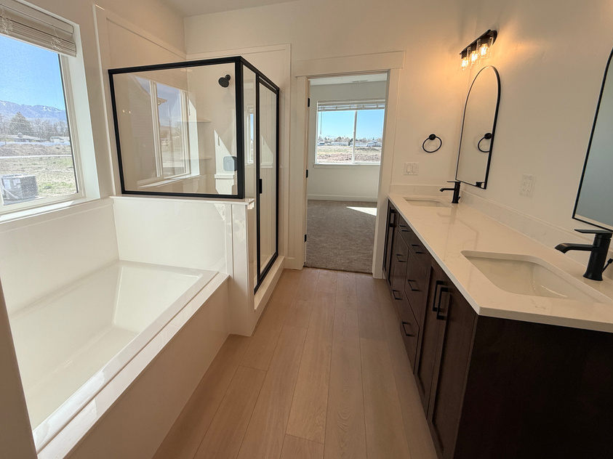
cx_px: 256
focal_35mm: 17
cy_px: 209
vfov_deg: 74.6
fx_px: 301
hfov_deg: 90.2
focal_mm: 2.22
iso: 64
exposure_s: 1/465
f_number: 2.2
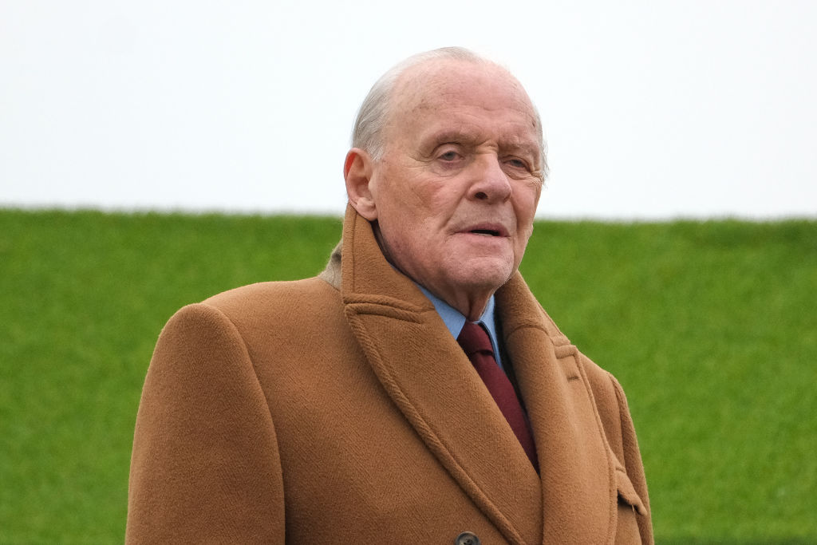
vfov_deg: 1.8
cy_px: 272
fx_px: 17022
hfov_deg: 2.7
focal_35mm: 750
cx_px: 408
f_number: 5.6
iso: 2500
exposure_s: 1/640
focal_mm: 500
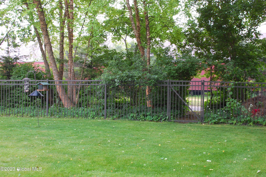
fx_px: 321
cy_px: 88
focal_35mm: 44
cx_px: 133
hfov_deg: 45.0
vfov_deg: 30.8
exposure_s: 1/30
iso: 400
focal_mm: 29
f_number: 5.6
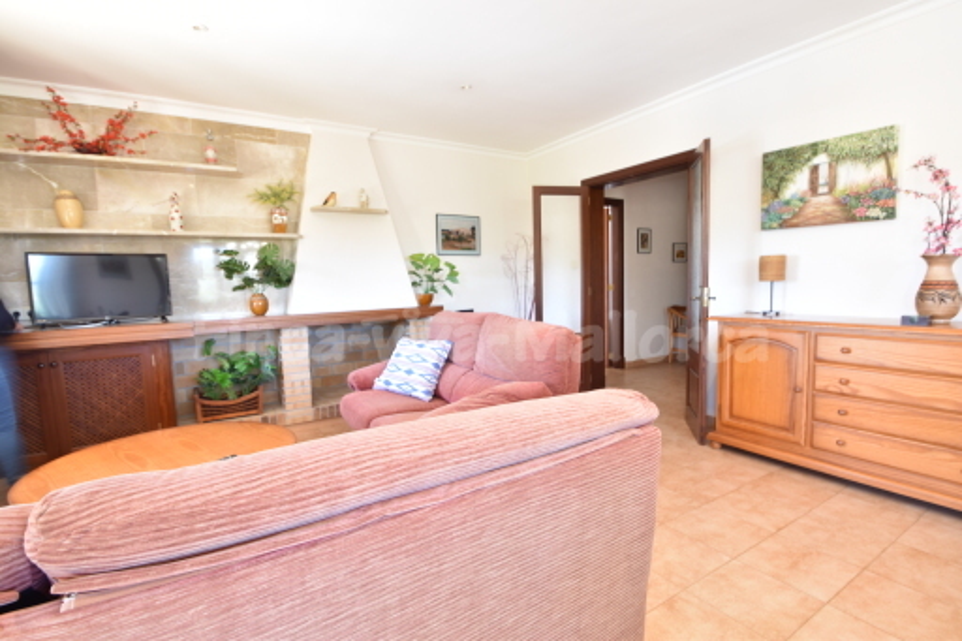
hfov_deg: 95.0
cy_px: 320
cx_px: 481
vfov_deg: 72.0
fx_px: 441
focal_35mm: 16
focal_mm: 11
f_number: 6.3
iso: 100
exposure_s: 1/1.6
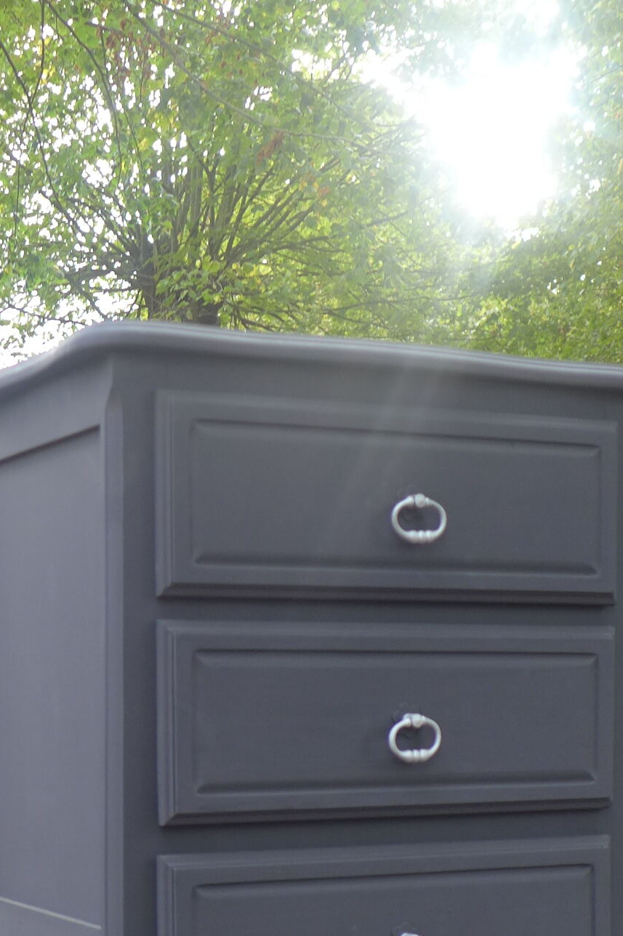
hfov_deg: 20.5
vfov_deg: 29.1
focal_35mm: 66
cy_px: 877
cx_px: 172
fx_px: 1715
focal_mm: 6.3
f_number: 1.8
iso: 80
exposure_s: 1/100
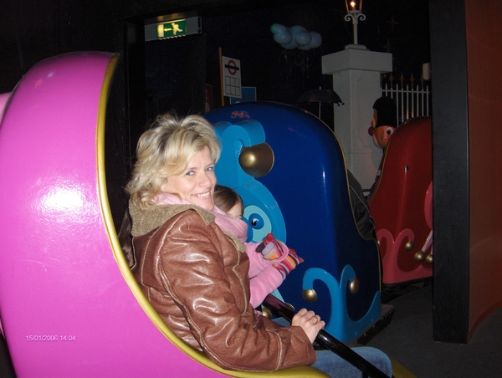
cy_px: 189
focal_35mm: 39
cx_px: 251
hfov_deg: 47.8
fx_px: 566
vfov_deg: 36.9
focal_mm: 8
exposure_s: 1/60
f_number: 2.8
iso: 100
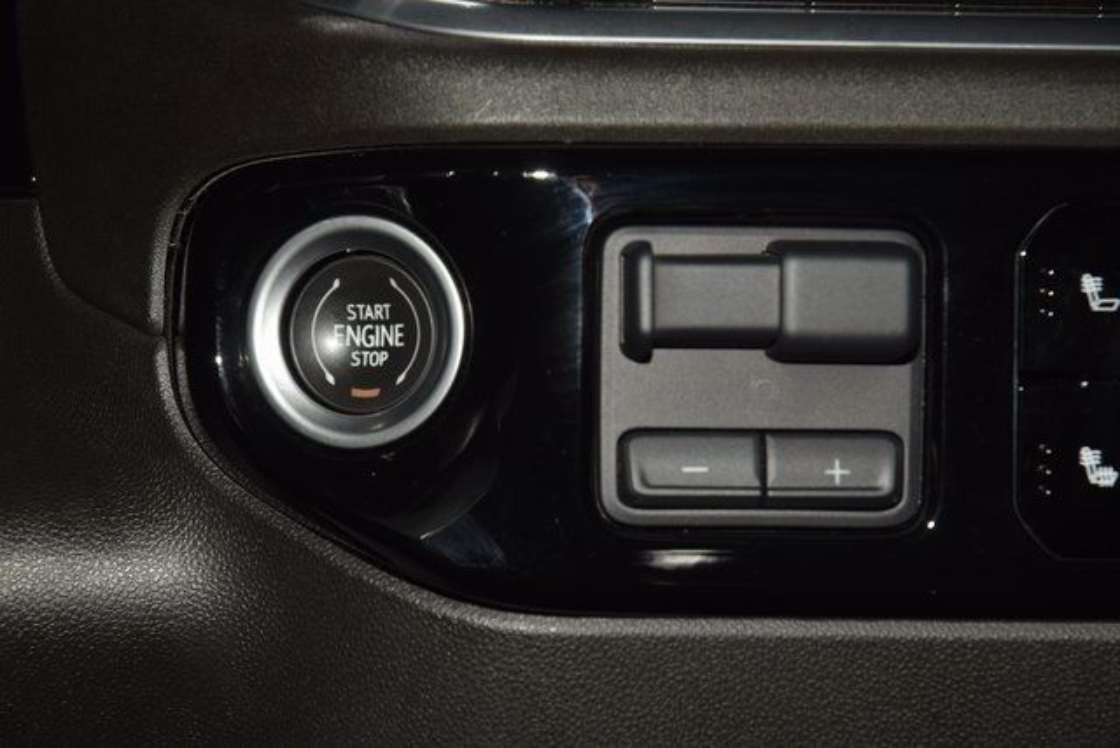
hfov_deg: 19.5
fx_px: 3267
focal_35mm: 105
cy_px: 374
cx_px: 560
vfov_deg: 13.0
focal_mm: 70
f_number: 8
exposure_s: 1/125
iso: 100
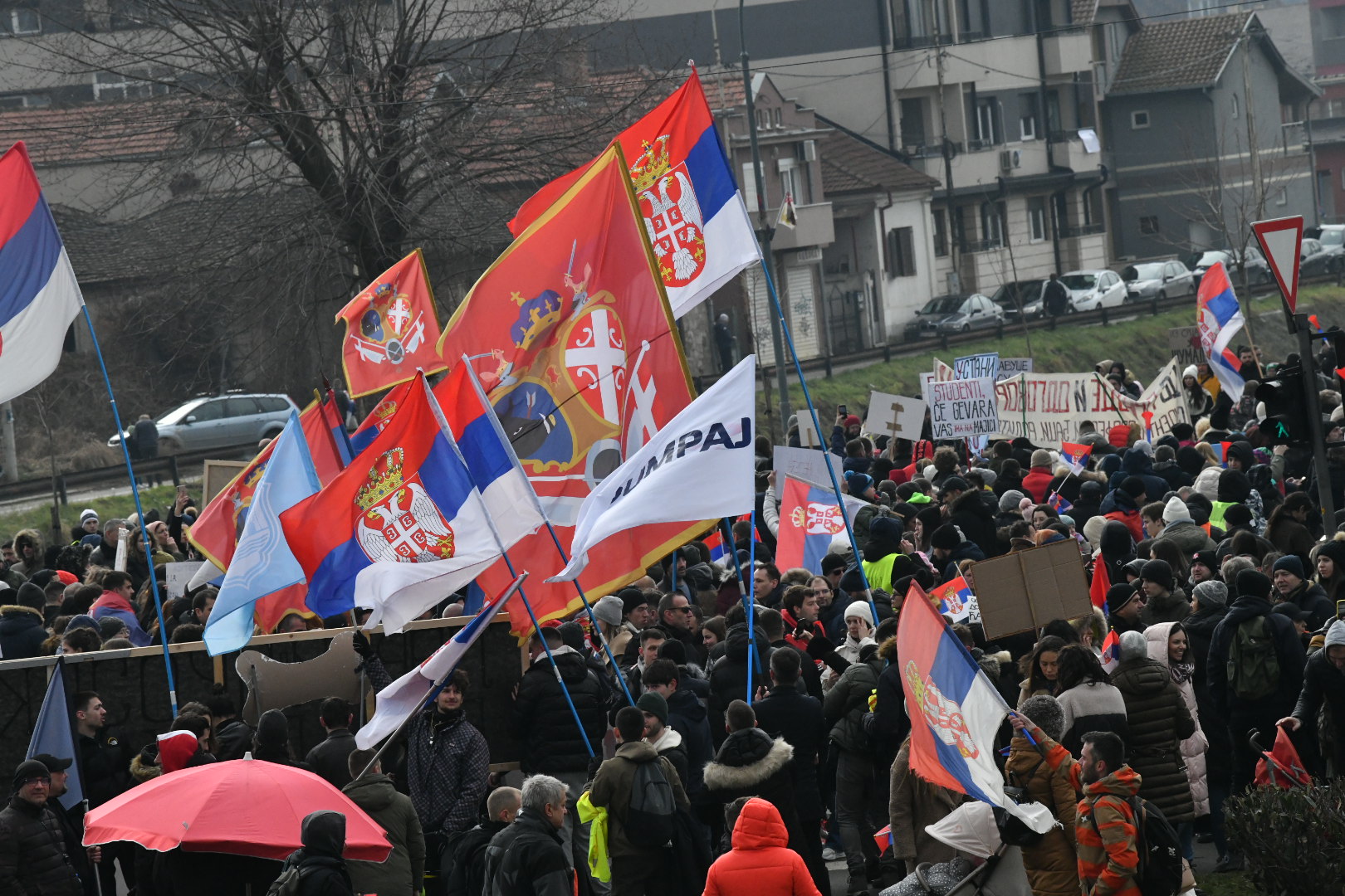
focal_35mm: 200
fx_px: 7472
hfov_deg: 10.3
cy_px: 448
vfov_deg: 6.9
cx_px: 672
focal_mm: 200
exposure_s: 1/3200
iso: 3200
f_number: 11
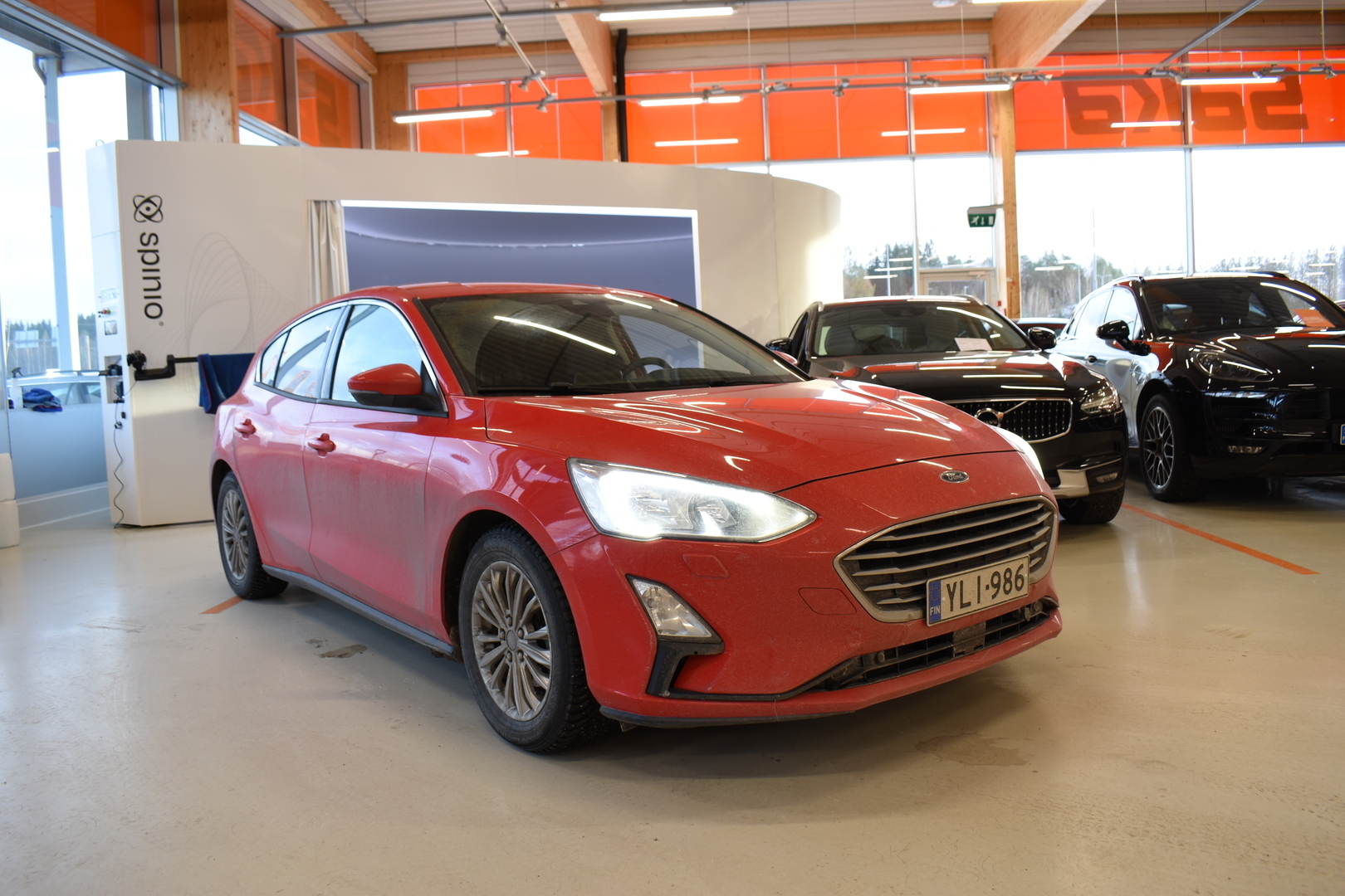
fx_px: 1009
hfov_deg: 67.4
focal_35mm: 27
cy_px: 448
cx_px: 672
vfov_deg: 47.9
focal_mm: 18
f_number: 5.6
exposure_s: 1/15
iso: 100
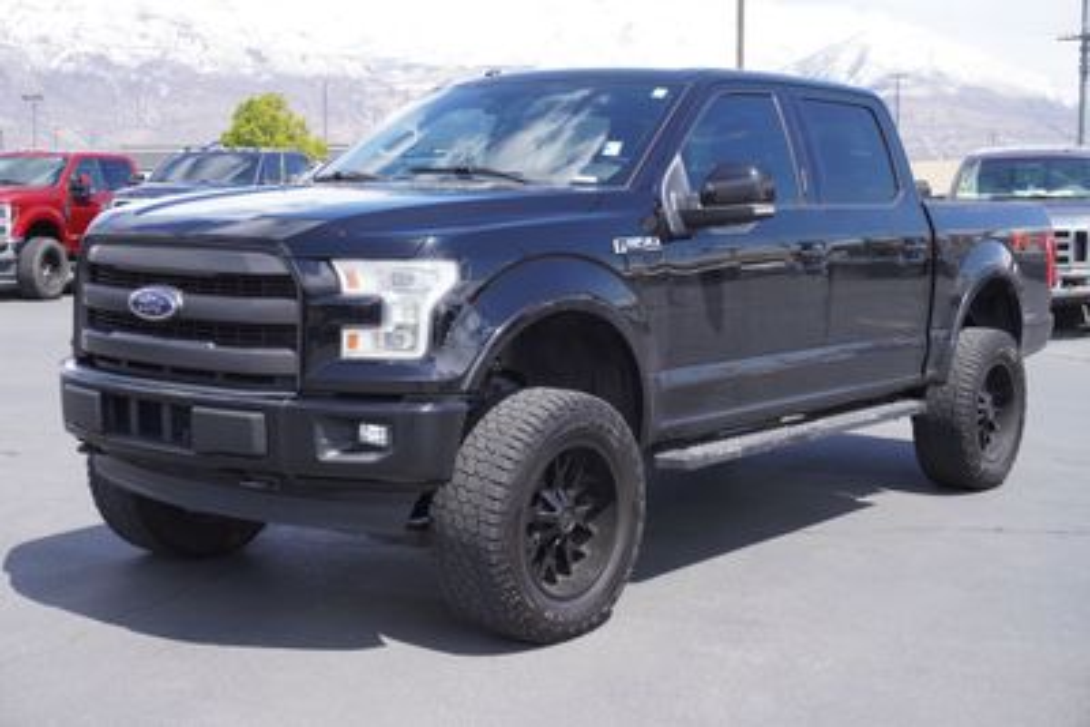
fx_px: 1454
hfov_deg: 41.1
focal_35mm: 48
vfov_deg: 28.1
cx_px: 545
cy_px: 364
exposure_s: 1/160
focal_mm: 32
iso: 100
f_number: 8
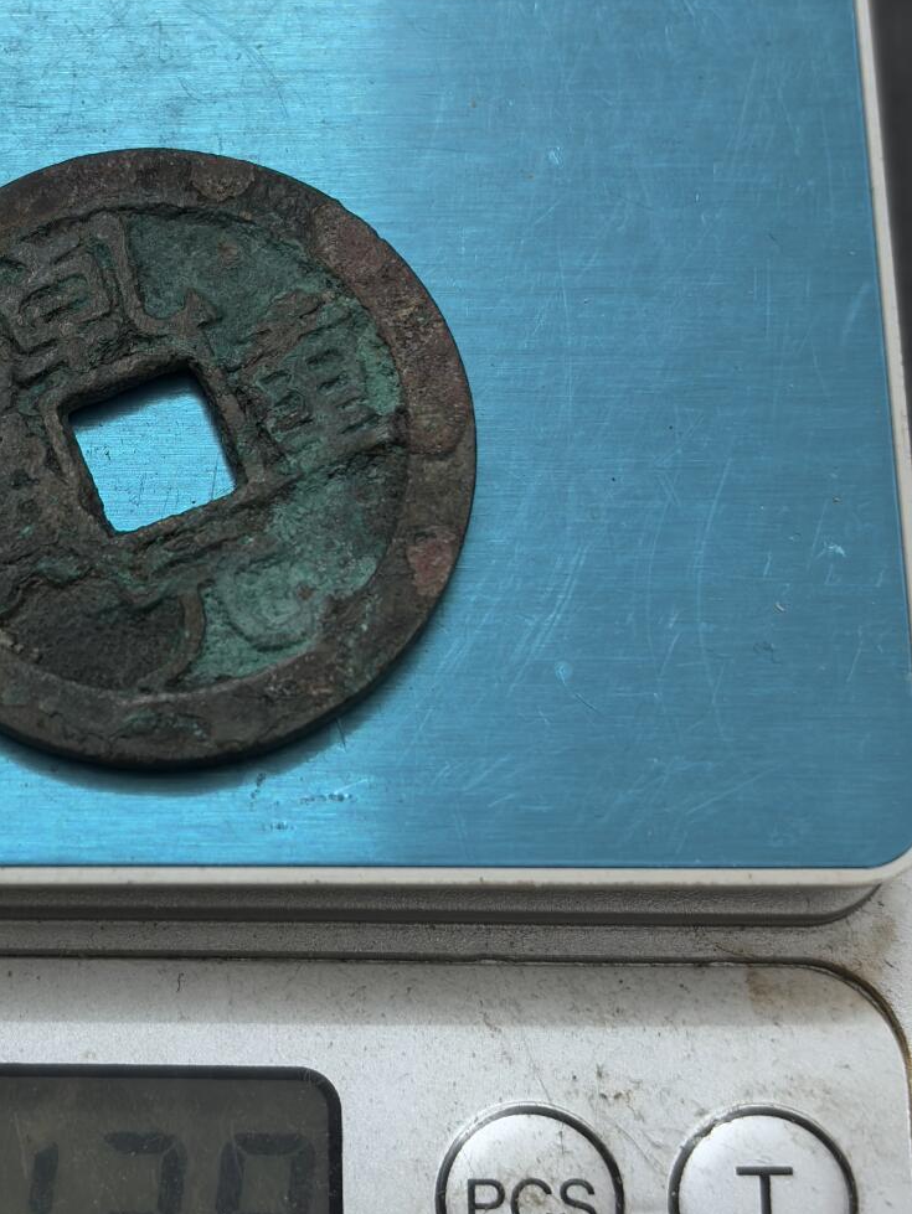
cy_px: 450
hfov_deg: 21.3
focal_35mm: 68
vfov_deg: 28.4
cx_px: 141
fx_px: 2387
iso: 40
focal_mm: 5.96
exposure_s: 1/50
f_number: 1.6
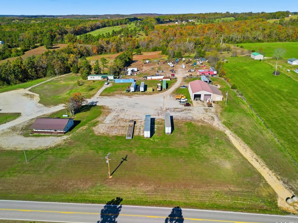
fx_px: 215
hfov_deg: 69.4
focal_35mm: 25
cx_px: 151
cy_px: 116
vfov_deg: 54.9
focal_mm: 6.7
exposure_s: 1/2000
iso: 120
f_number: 1.7
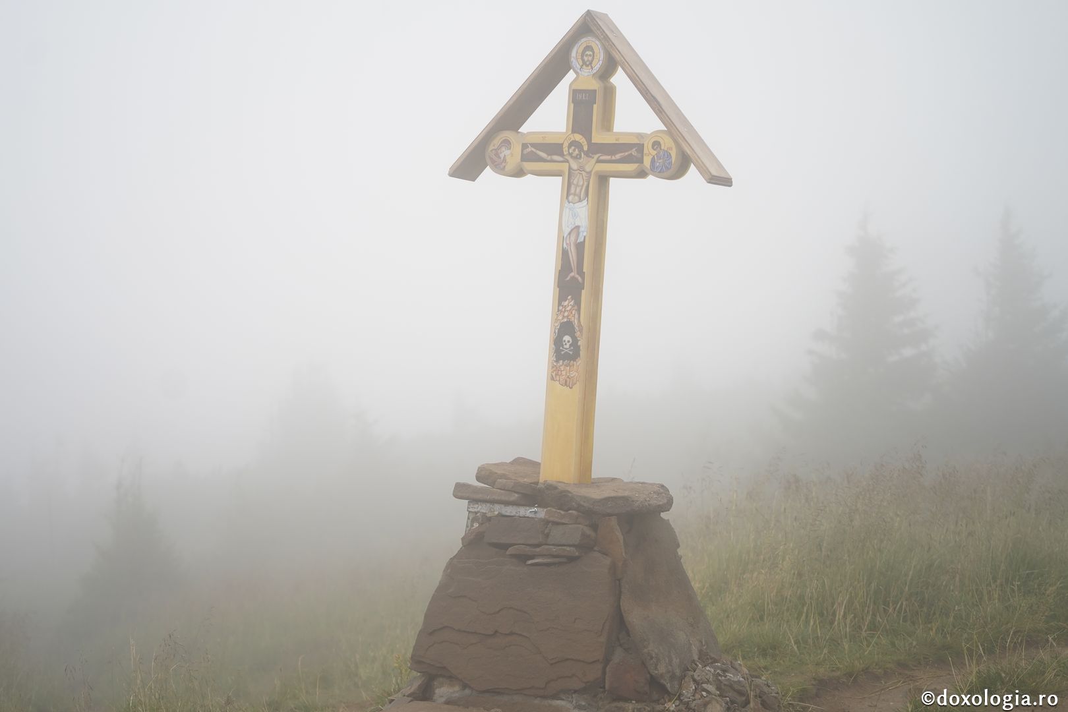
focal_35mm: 70
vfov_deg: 19.5
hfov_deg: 28.8
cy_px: 356
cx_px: 534
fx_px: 2077
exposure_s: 1/640
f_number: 2.8
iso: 640
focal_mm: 70
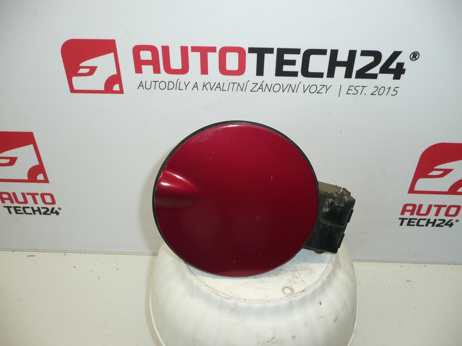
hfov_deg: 63.4
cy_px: 173
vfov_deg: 49.7
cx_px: 231
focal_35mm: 28
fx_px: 374
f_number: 3.3
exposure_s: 1/100
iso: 100
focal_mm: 4.6
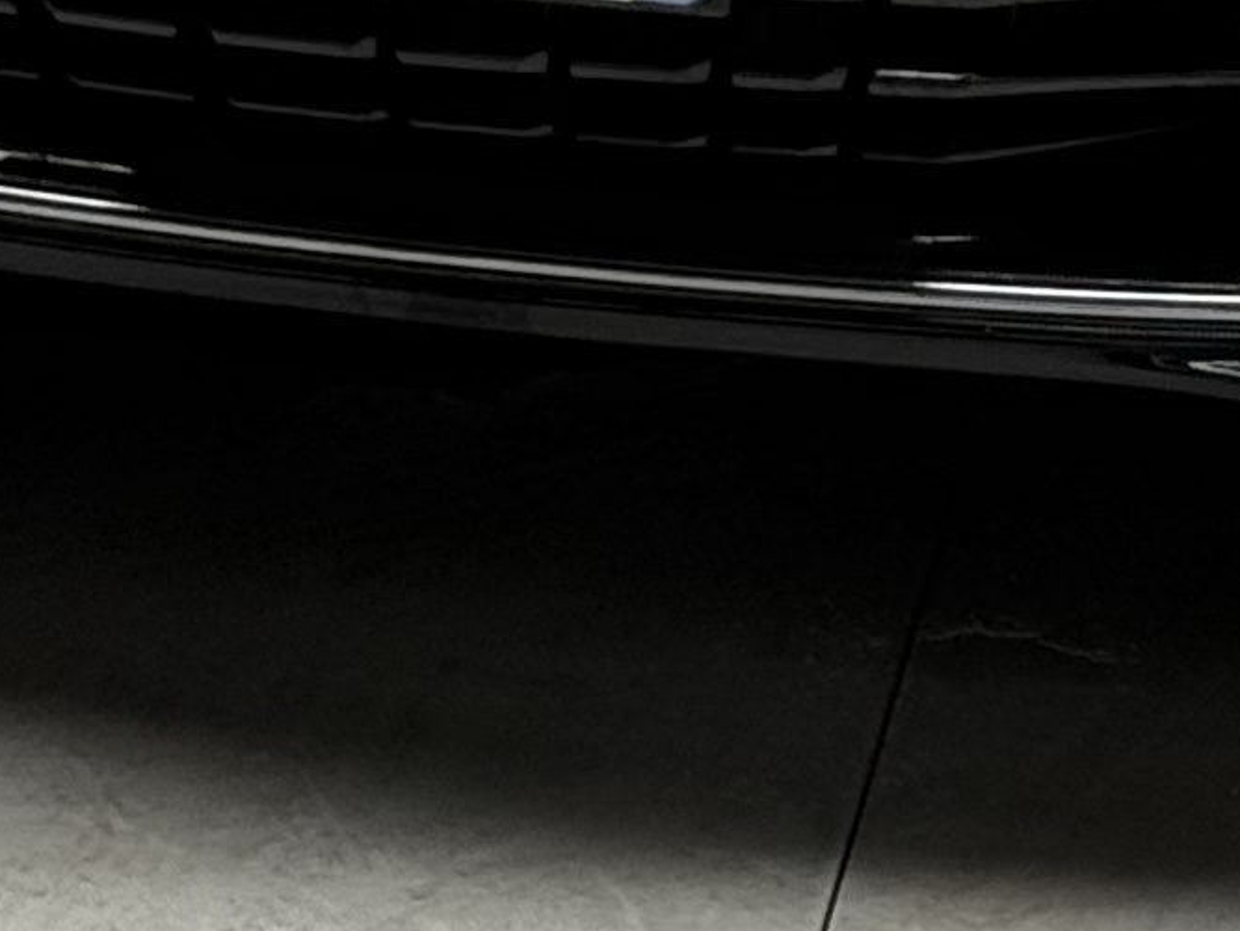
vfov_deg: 4.9
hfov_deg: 6.8
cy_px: -1786
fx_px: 10394
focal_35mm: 290
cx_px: 1669
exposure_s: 1/224
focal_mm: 6.76
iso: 80
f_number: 1.78
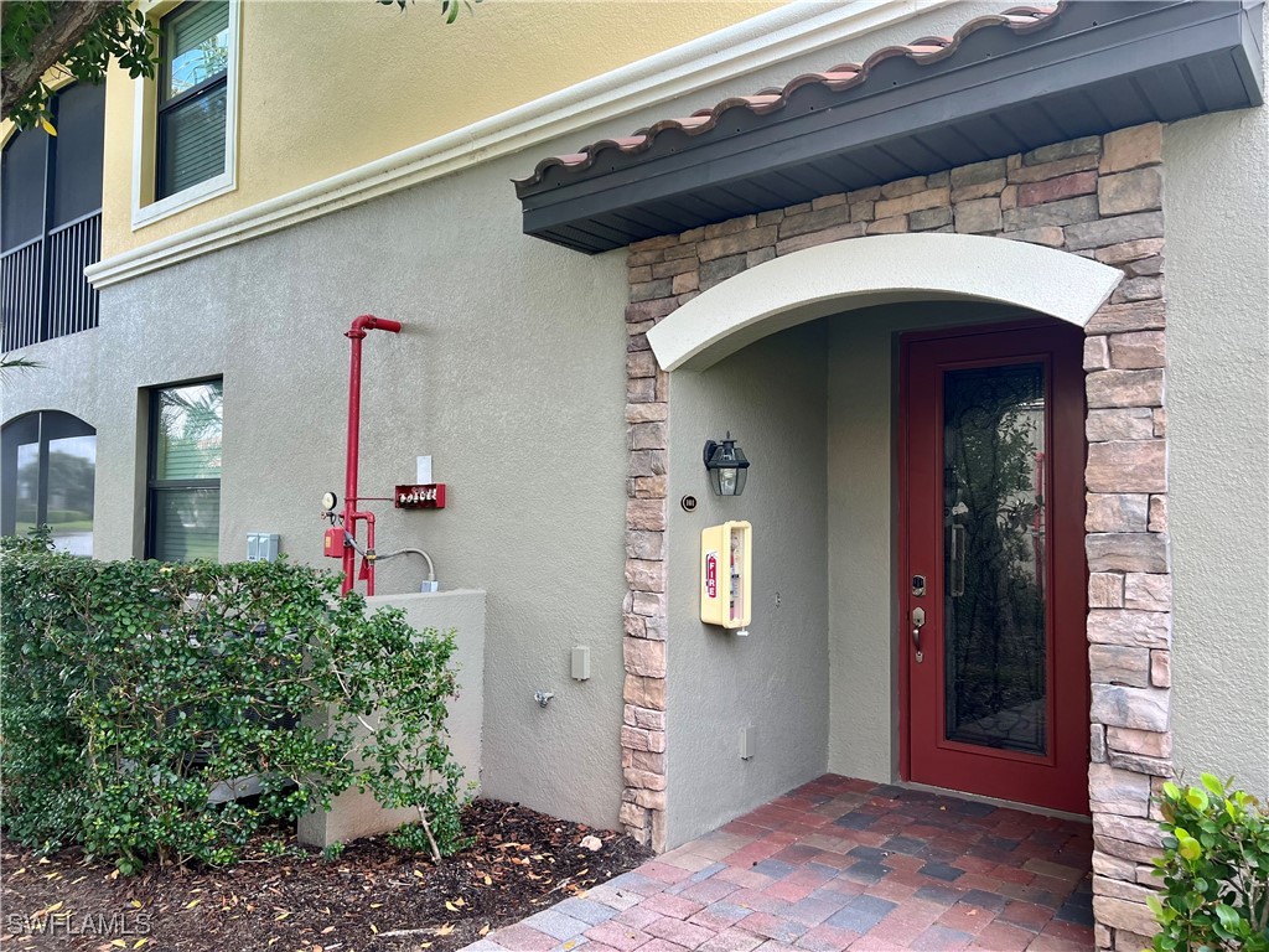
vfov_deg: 53.1
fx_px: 953
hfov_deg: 67.3
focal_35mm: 26
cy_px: 476
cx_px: 634
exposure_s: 1/342
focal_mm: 5.7
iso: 50
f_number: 1.5
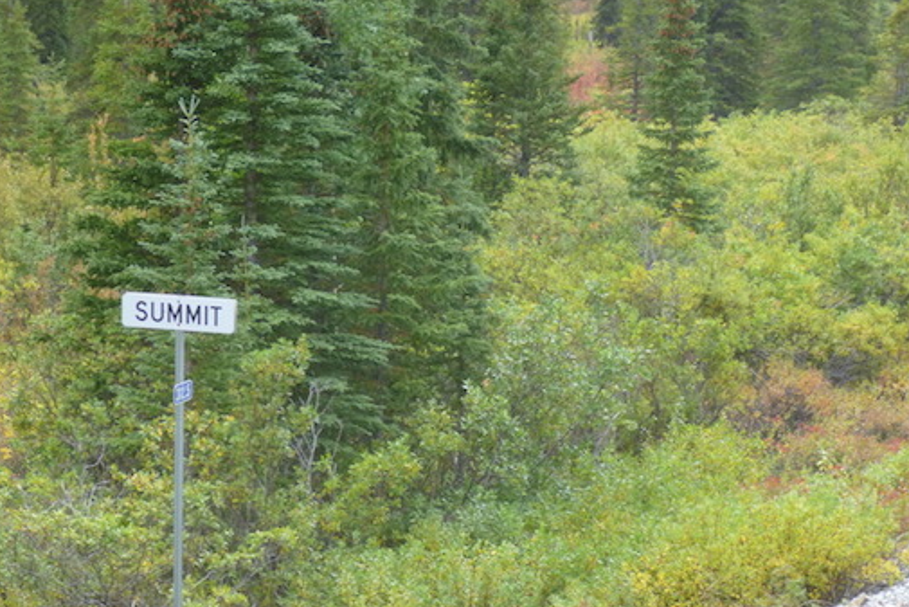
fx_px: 3561
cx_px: 493
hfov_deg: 14.5
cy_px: 394
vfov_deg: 9.7
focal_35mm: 141
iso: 125
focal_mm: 19.1
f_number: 5.4
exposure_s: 1/80
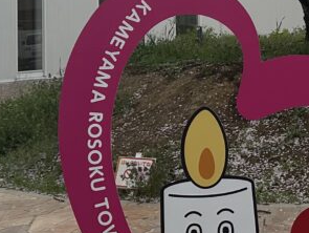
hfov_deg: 18.0
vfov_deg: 13.7
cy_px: -82
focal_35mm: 104
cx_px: 359
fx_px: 929
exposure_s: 1/2660
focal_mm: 6.86
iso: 80
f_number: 1.78
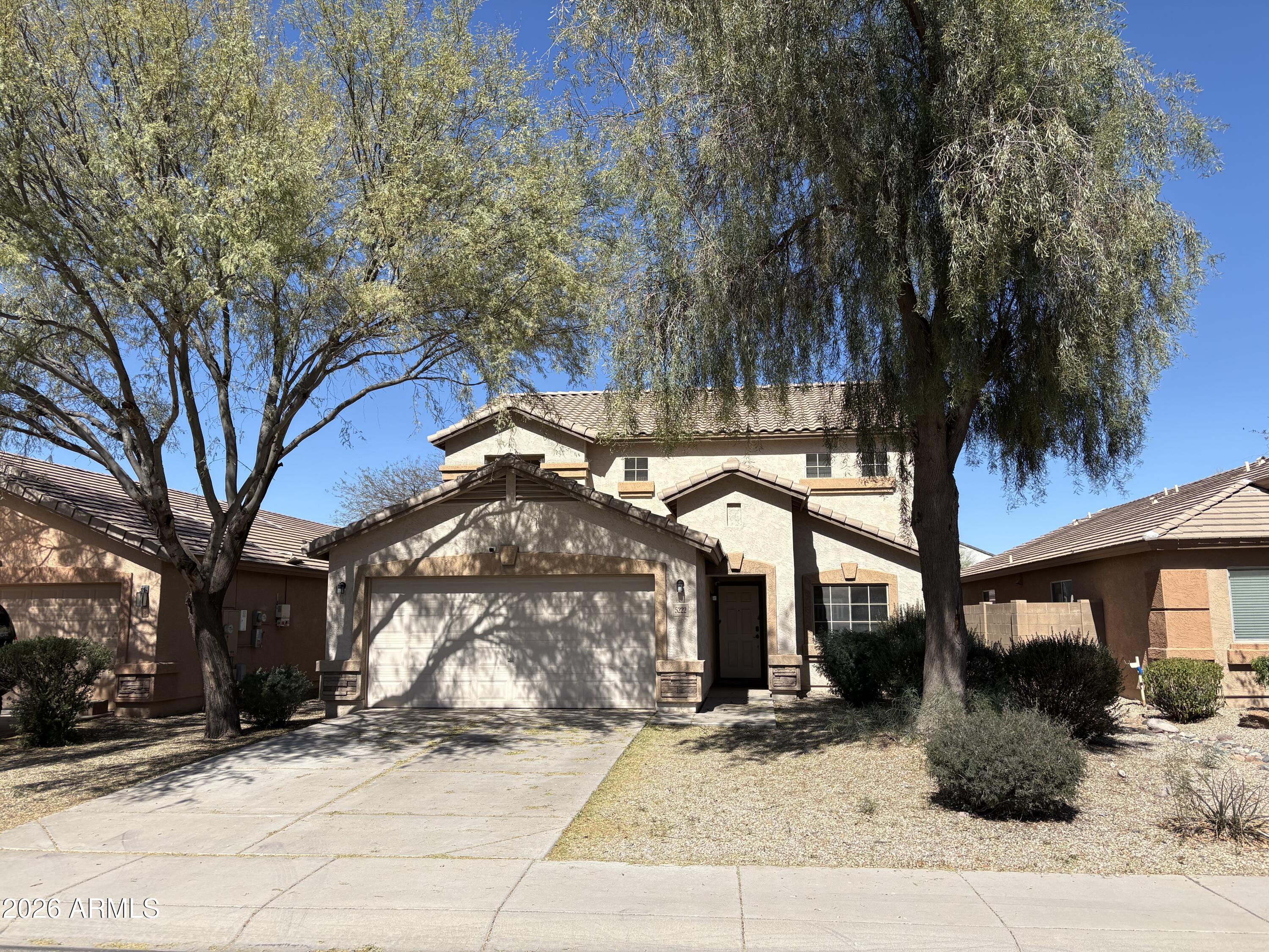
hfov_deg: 67.3
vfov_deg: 53.1
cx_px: 634
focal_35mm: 26
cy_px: 476
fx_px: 953
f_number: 1.6
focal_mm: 5.96
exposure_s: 1/3623
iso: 50
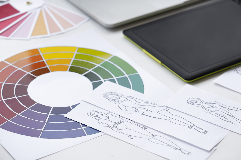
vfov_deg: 11.4
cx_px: 120
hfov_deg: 17.1
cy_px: 80
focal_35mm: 120
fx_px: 803
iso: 320
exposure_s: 1/100
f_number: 5
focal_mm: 80
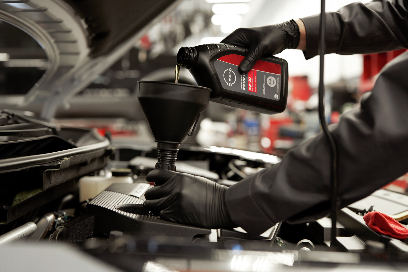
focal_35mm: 50
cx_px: 204
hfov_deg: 39.6
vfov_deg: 27.0
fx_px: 567
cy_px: 136
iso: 640
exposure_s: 1/200
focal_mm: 50
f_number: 2.8
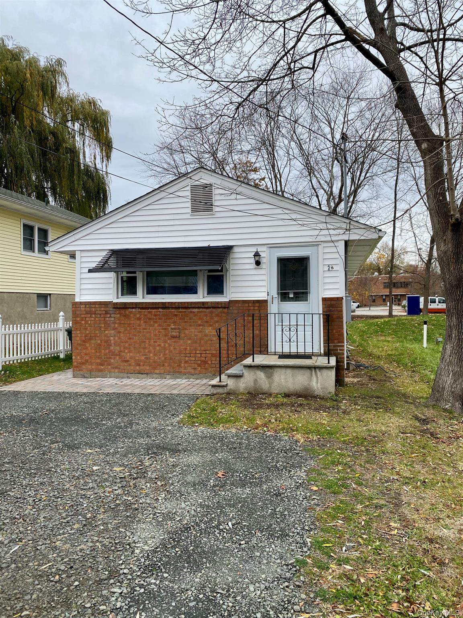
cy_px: 309
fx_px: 464
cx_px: 232
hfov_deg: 53.1
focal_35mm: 26
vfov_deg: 67.3
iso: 32
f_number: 1.8
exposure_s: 1/711
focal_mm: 4.25
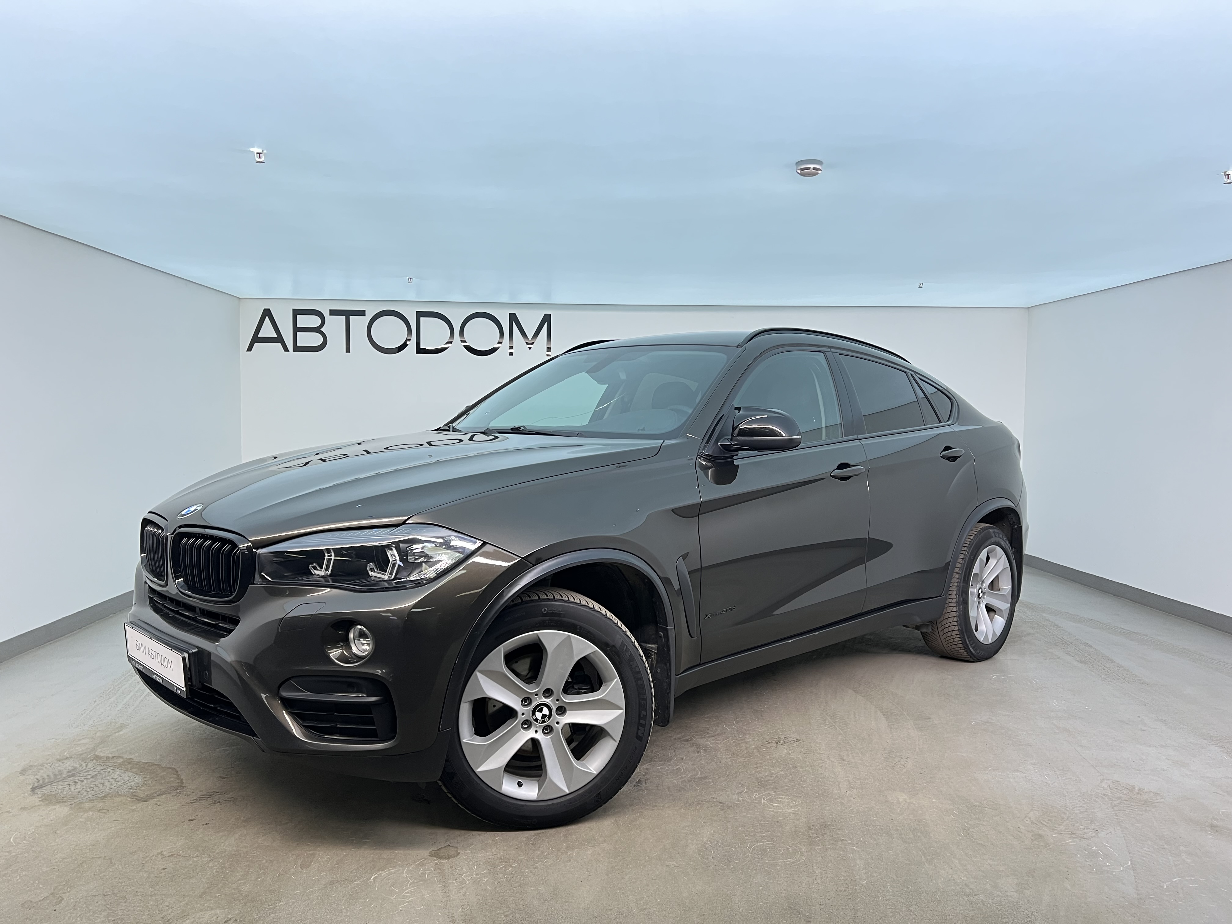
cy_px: 462
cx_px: 616
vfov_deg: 53.1
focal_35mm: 26
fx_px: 925
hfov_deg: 67.3
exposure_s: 1/84
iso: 125
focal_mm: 5.7
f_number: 1.5
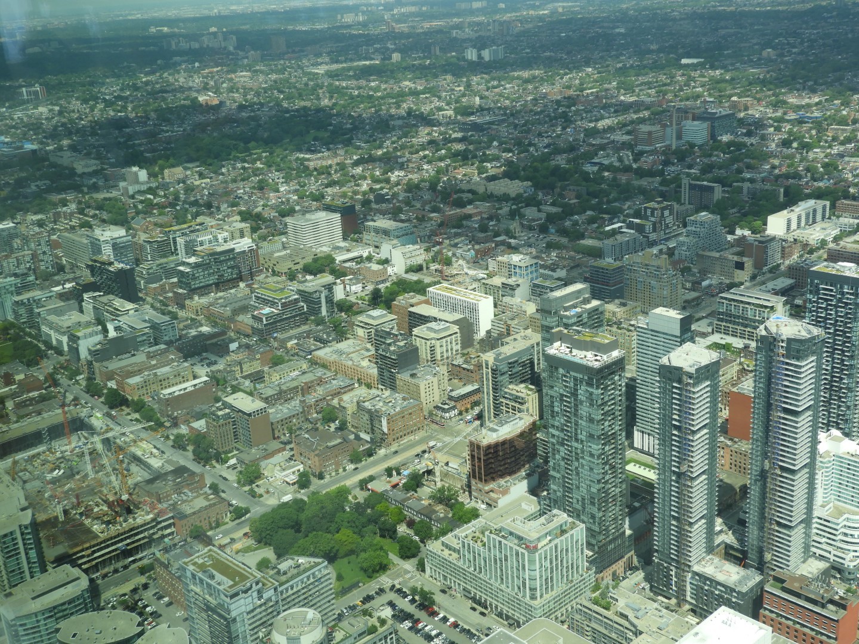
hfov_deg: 46.8
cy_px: 322
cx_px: 430
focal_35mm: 40
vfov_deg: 36.0
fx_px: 993
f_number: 3.8
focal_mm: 7.2
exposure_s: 1/200
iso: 100
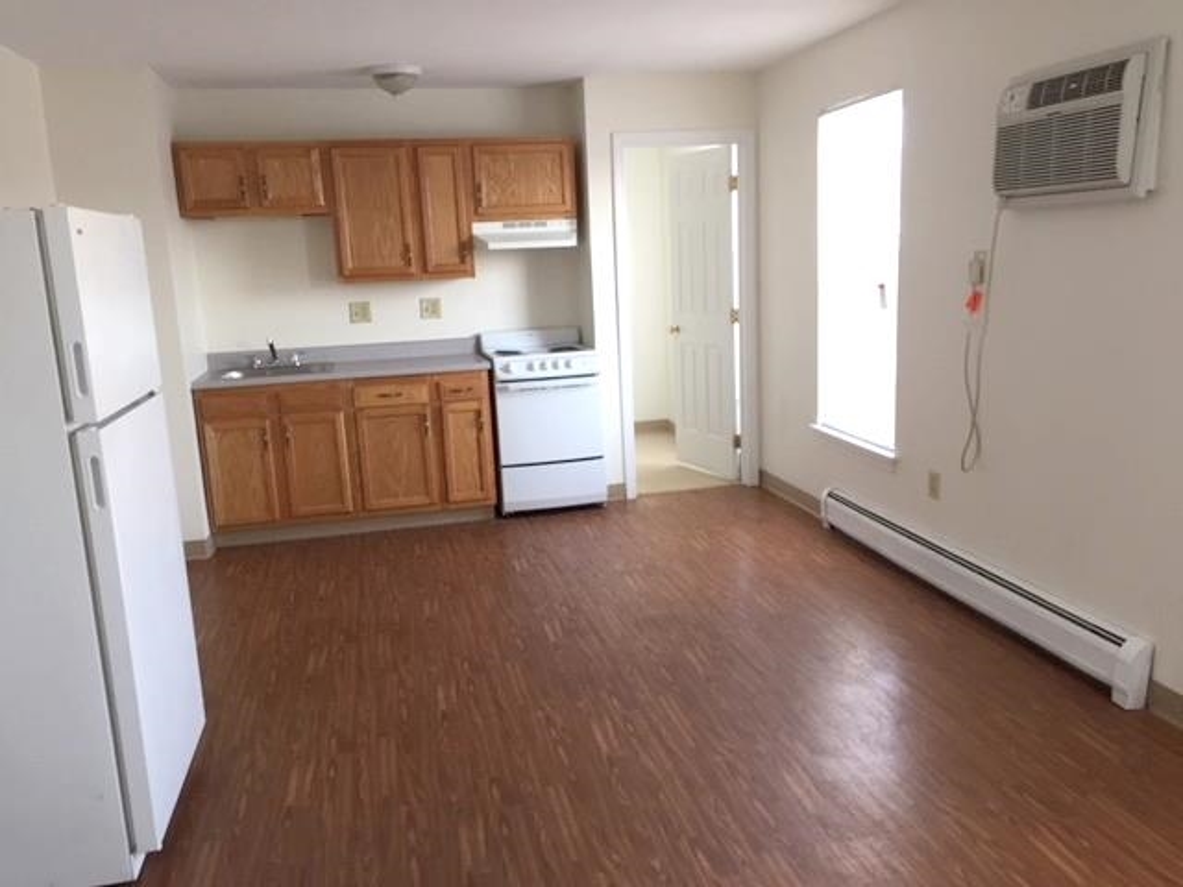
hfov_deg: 61.7
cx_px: 592
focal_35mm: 29
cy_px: 444
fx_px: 991
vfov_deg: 48.2
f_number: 2.2
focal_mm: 4.15
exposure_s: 1/30
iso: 40
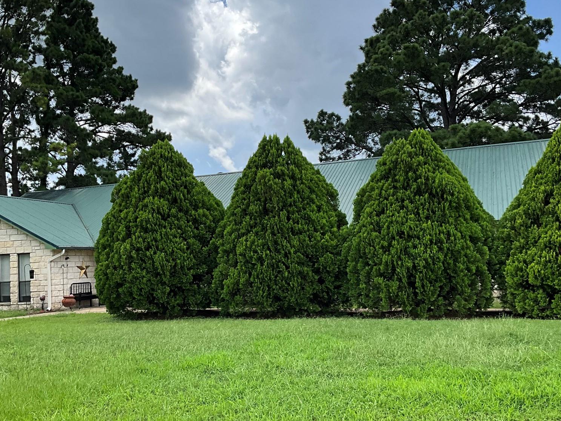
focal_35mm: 40
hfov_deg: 46.8
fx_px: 648
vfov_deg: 36.0
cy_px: 222
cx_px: 260
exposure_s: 1/1055
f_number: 1.8
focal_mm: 3
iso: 25
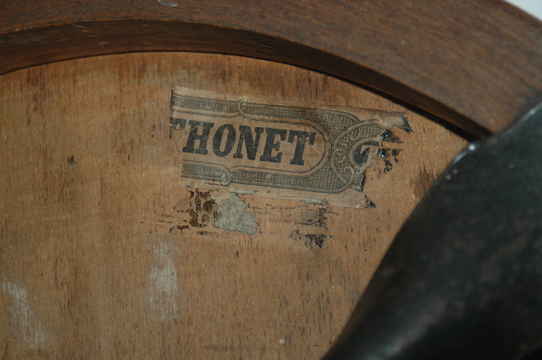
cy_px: 180
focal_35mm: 112
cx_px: 271
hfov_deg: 18.2
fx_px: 1692
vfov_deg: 12.1
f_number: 5.6
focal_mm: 75
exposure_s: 1/60
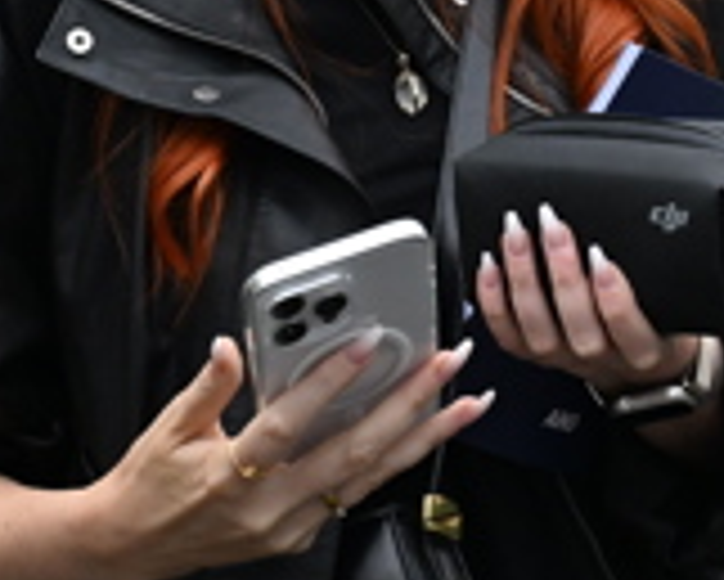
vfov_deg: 8.9
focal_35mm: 173
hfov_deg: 11.1
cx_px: 531
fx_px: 3709
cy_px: 31
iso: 4000
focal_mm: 43
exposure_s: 1/4000
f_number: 5
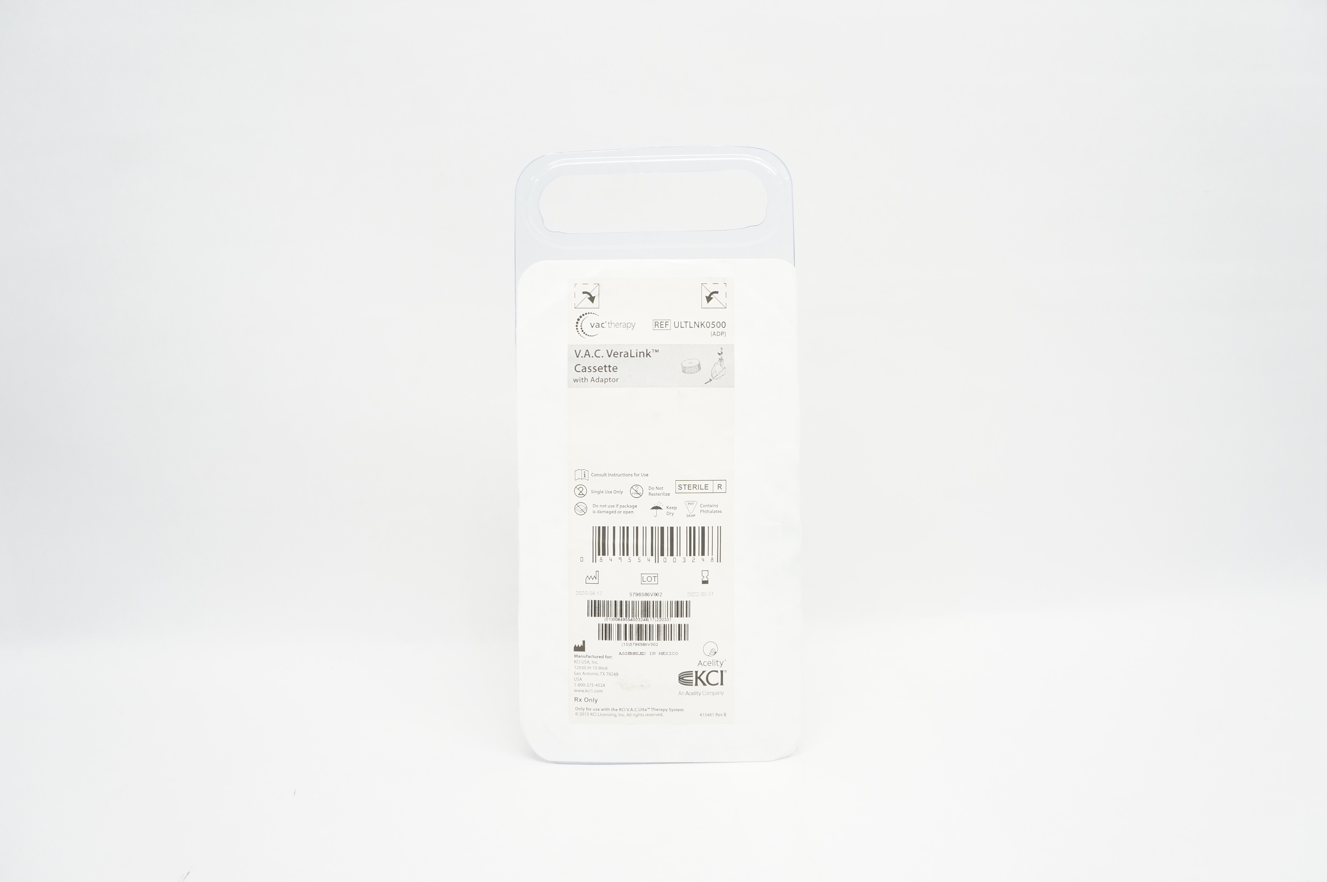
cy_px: 441
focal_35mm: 27
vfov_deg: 47.8
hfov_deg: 67.4
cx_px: 664
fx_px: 994
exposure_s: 1/50
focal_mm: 18
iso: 800
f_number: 6.3
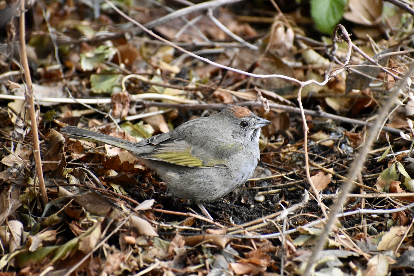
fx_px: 5187
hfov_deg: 4.6
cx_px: 207
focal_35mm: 451
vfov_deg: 3.0
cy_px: 138
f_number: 6.3
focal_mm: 300
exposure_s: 1/500
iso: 2200
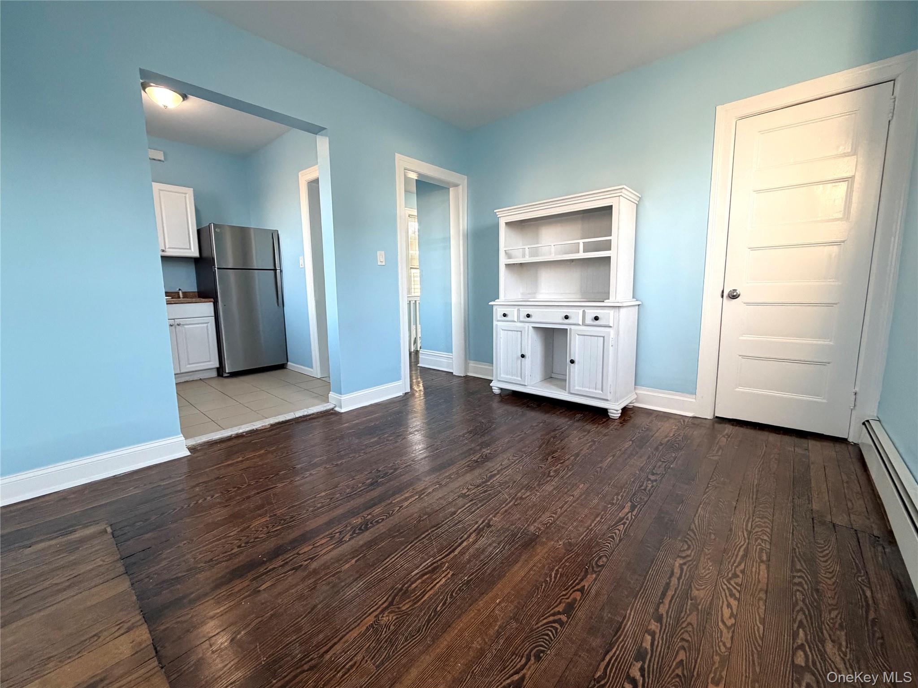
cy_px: 344
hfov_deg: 102.1
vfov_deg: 85.7
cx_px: 459
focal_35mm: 14
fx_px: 371
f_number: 2.2
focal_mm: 2.22
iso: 320
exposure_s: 1/121
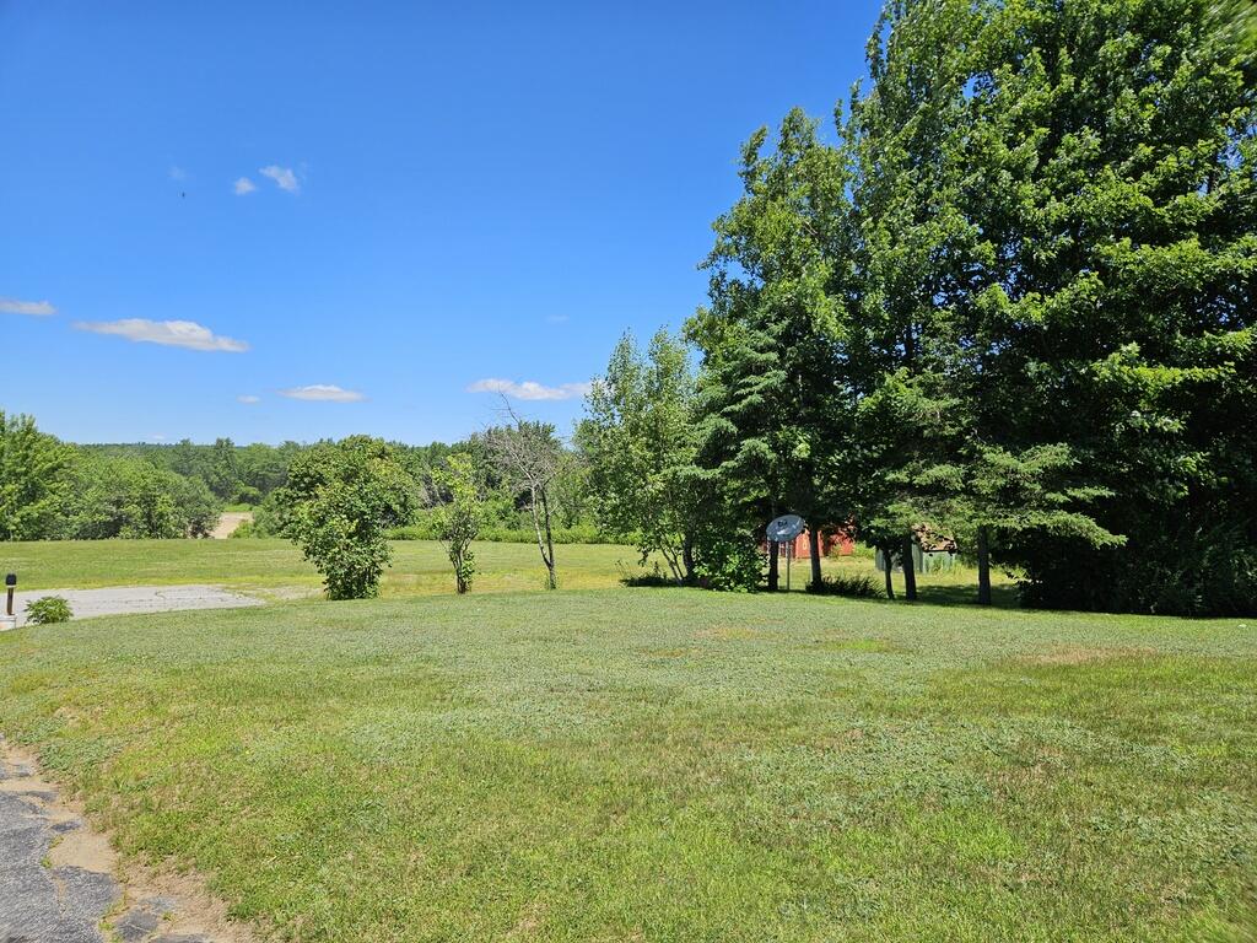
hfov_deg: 73.9
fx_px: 835
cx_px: 628
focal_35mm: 23
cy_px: 472
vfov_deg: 58.9
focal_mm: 5.4
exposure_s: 1/1915
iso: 25
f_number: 1.8
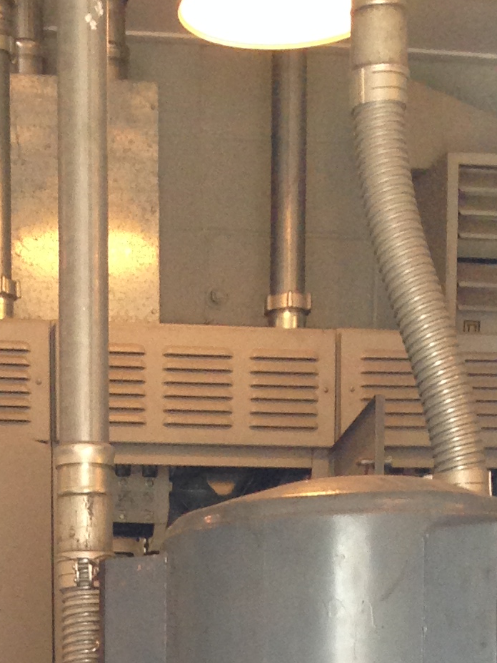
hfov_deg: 12.6
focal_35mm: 116
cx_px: 29
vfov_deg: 15.2
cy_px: 1103
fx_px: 2222
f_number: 2.4
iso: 100
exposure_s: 1/20
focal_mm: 4.12
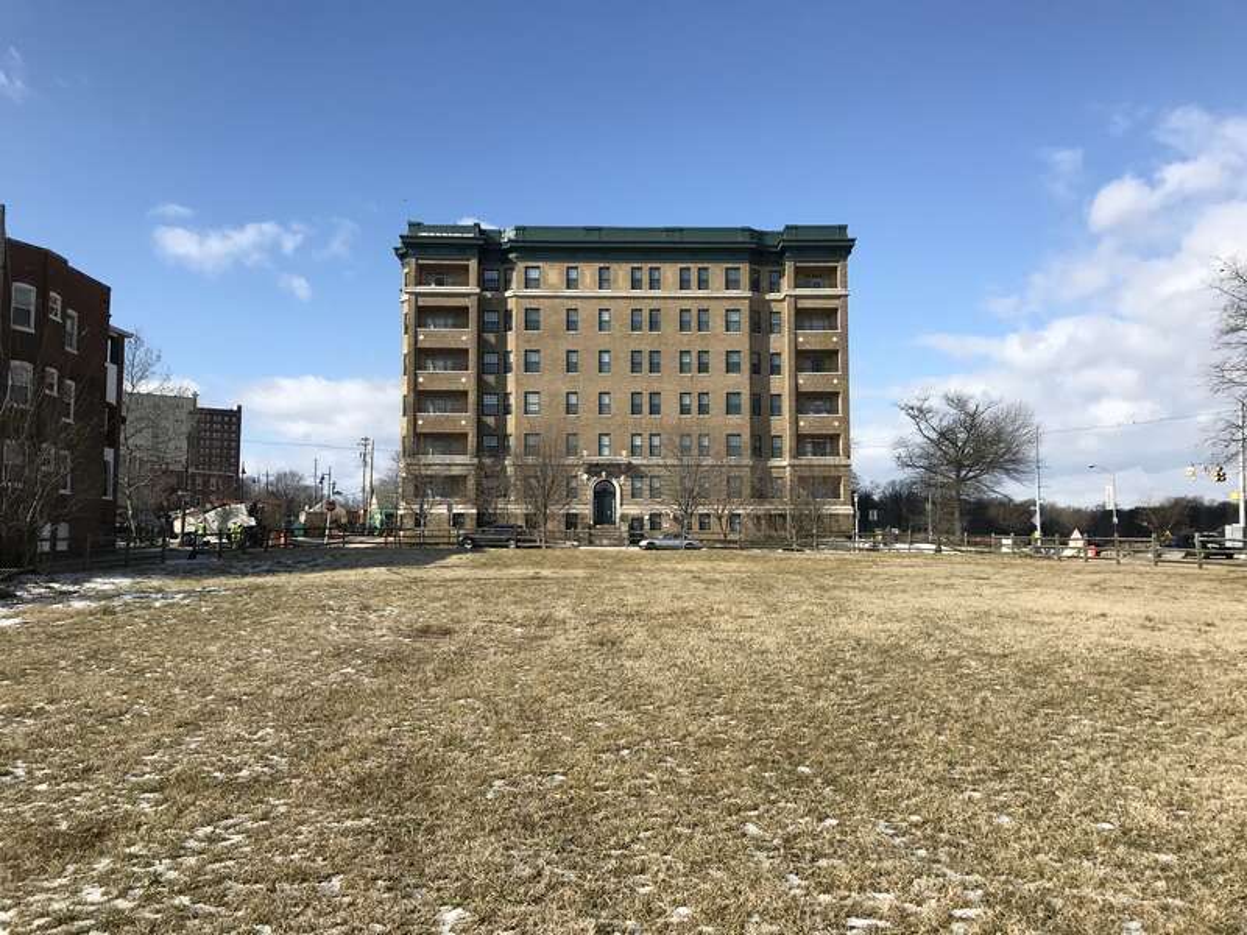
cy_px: 468
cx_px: 624
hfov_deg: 63.4
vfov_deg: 49.7
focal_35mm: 28
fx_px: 1009
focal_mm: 3.99
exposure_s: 1/2283
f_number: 1.8
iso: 20
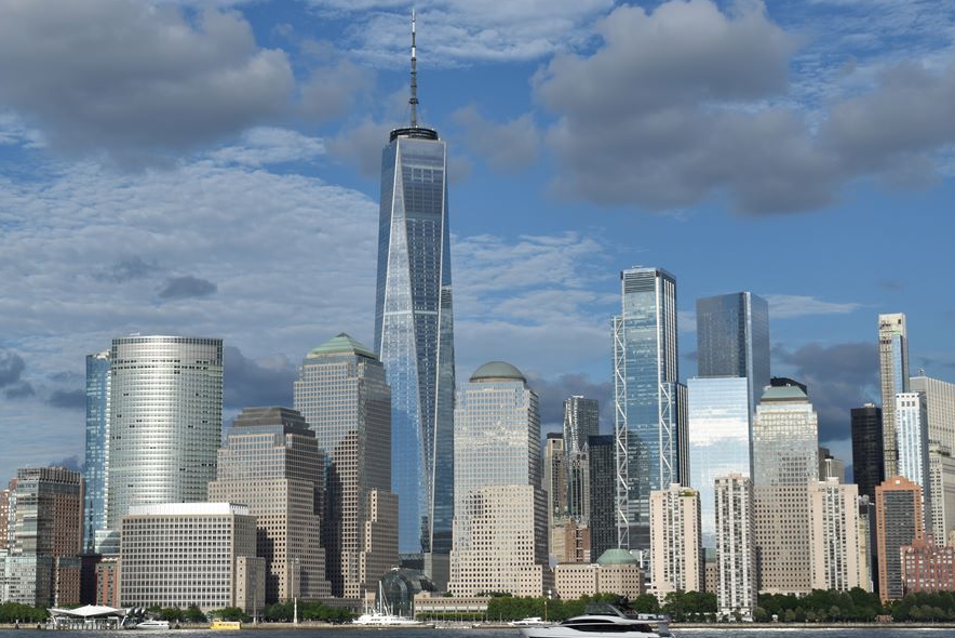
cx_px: 425
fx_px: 1751
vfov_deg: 20.6
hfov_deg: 30.5
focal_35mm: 66
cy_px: 318
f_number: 13
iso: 100
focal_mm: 38
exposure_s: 1/200
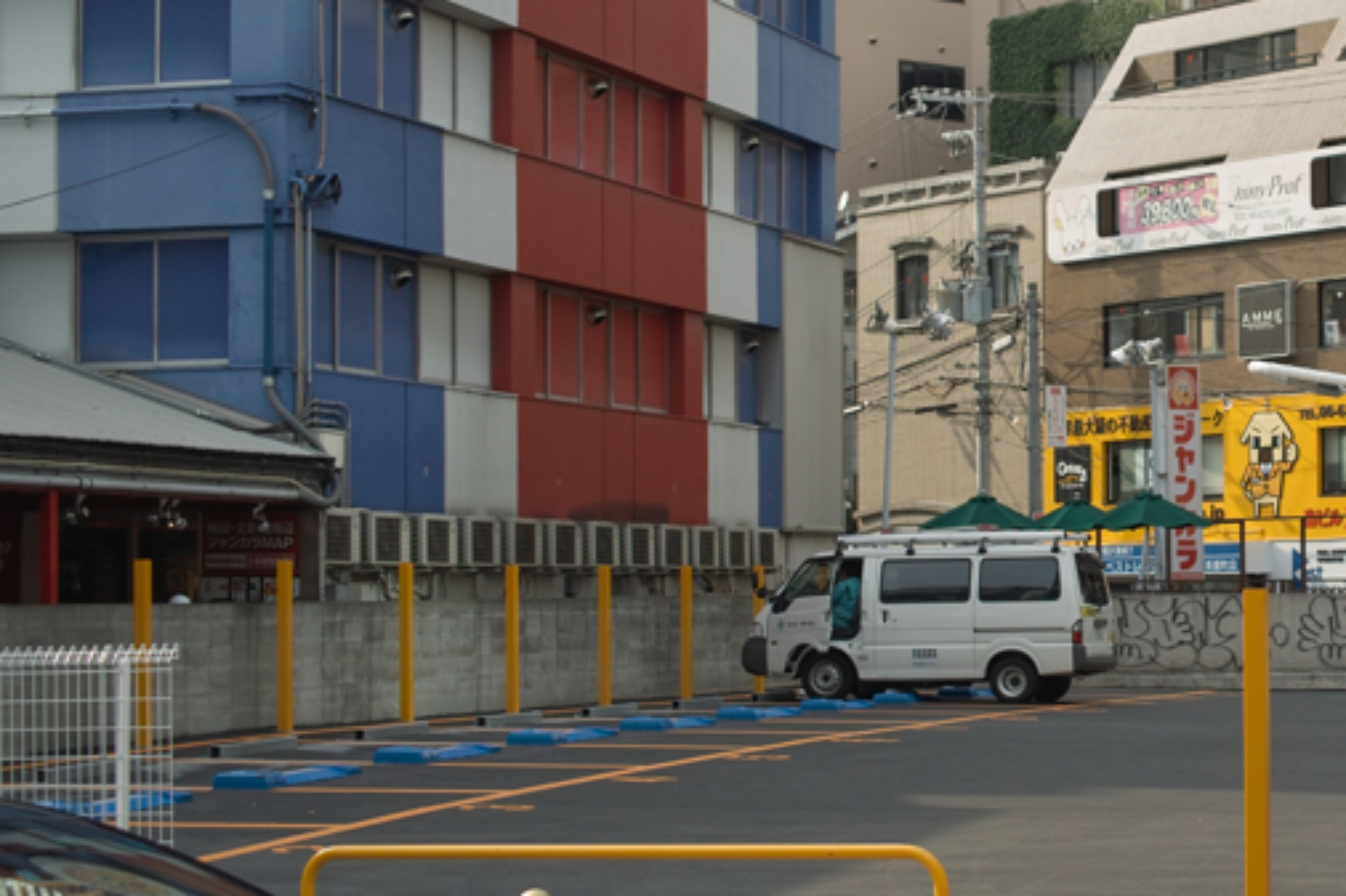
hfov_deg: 23.5
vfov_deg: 16.4
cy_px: 503
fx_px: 3102
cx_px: 1327
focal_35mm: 83
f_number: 2.8
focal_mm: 24.2
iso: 100
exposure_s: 1/640
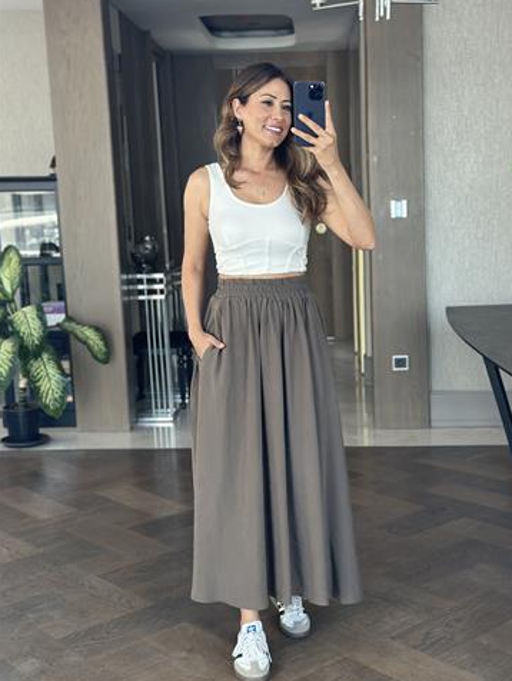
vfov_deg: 37.5
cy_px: 352
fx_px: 1004
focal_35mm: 51
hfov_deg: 28.6
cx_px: 269
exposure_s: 1/86
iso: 125
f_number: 1.78
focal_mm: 6.86
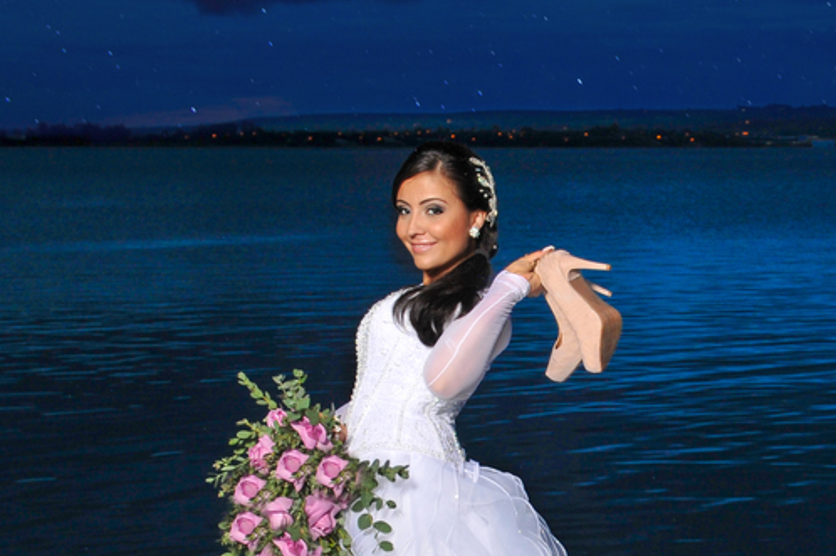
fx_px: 2181
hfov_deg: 21.5
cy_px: 473
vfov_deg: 14.4
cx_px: 648
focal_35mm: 94
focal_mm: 26
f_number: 5.6
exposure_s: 1/40
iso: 320
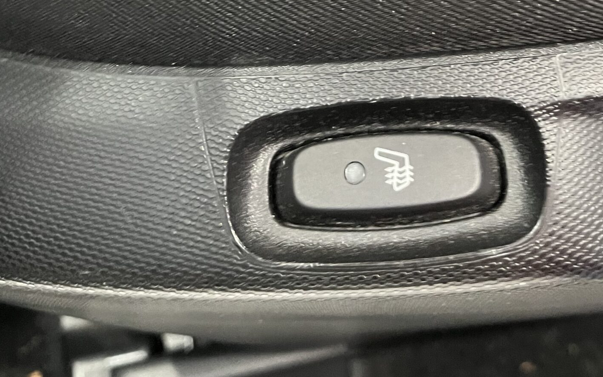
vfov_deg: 22.0
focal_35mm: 50
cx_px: 361
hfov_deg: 40.1
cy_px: -167
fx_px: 822
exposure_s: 1/25
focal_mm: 5.1
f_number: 1.6
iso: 640
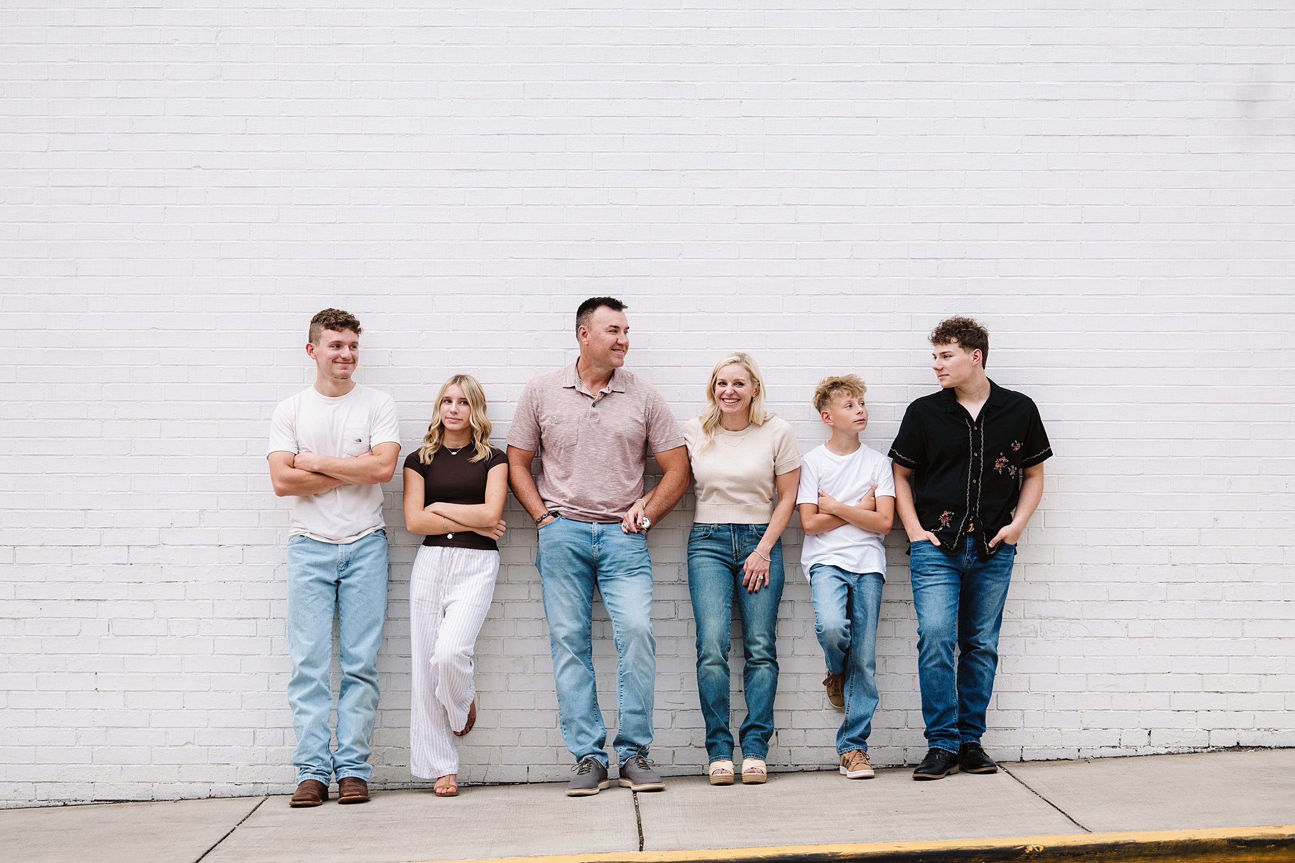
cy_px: 432
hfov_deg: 23.6
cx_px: 648
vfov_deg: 15.9
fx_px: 3093
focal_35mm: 86
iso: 400
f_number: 4
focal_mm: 86
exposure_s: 1/320
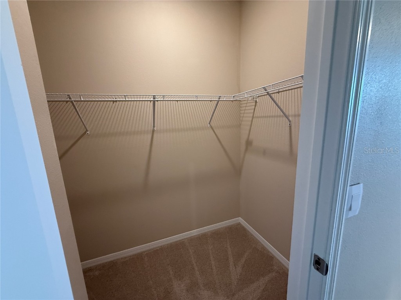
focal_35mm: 14
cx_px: 200
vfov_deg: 85.7
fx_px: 162
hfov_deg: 102.1
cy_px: 150
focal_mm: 2.22
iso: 200
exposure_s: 1/60
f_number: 2.2
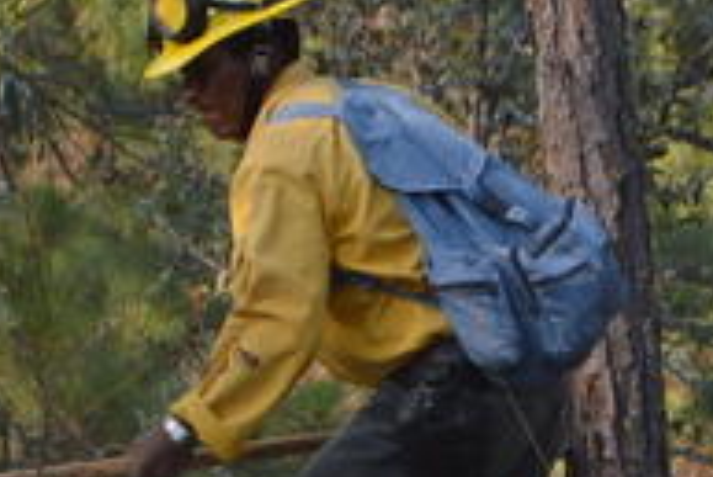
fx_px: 4915
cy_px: 505
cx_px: -543
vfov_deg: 5.5
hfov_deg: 8.0
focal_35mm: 248
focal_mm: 34
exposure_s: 1/200
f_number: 8
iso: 200
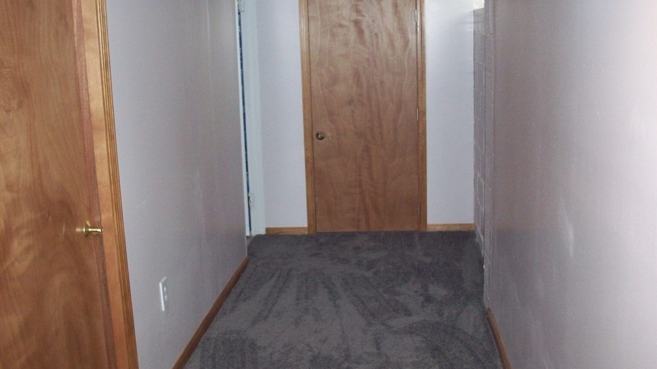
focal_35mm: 41
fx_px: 714
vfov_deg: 29.0
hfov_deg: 49.4
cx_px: 324
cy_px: 198
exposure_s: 1/45
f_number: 2.8
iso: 200
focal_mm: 6.2
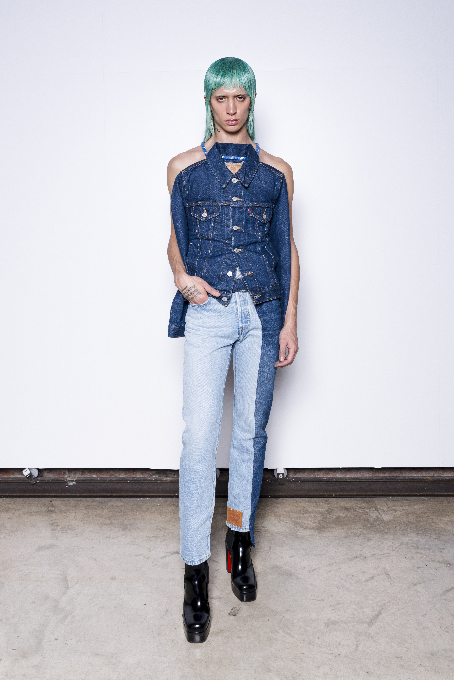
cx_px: 227
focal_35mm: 27
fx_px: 510
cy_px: 340
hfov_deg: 48.0
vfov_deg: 67.4
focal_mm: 27
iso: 250
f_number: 9
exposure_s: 1/160
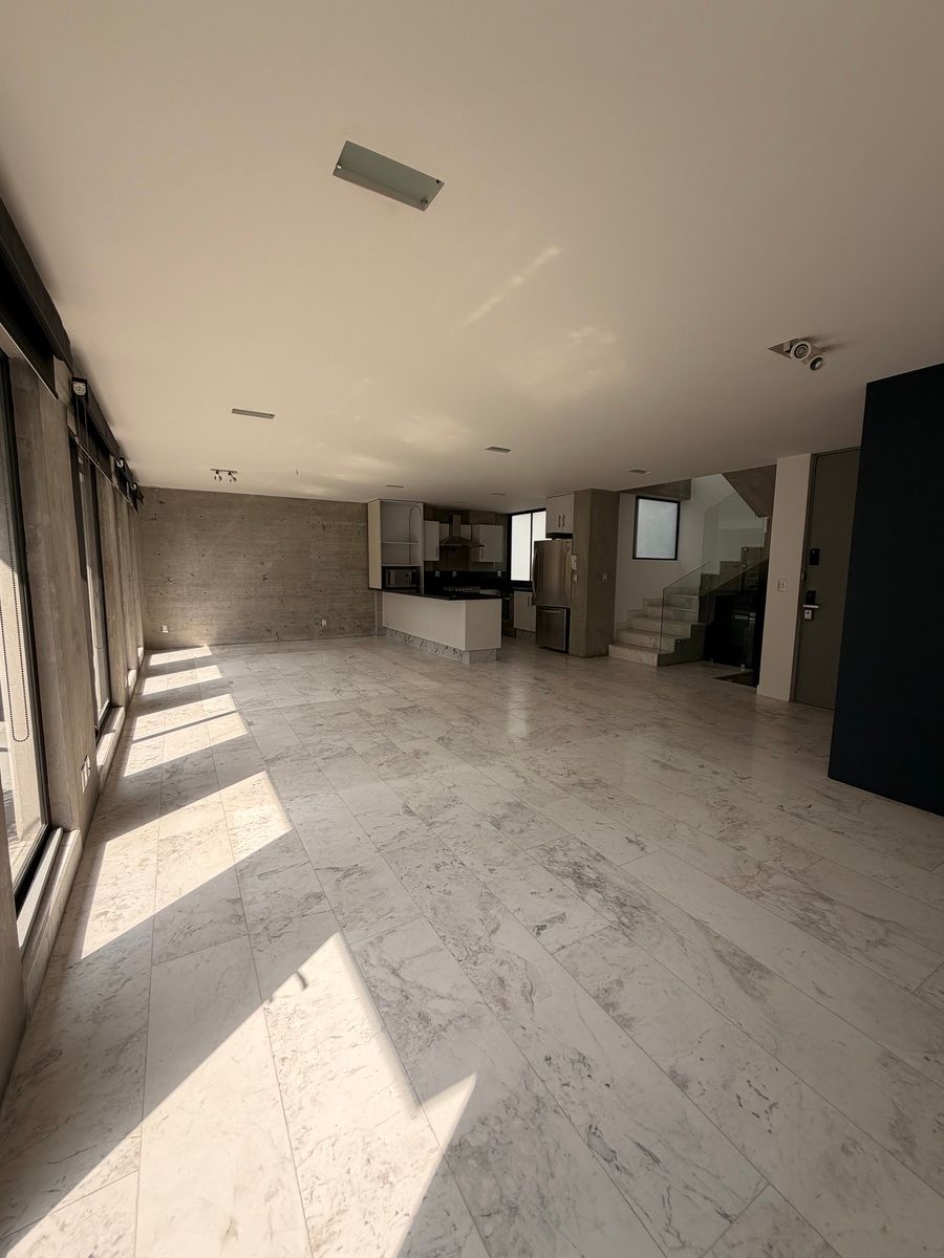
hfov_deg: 85.7
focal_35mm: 14
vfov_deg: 102.1
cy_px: 629
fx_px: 509
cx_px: 472
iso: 50
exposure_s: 1/502
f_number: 2.2
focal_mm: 2.22
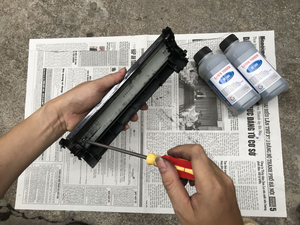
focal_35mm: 28
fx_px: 243
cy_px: 112
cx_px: 150
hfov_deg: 63.4
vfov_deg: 49.7
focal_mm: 3.99
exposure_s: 1/221
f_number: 1.8
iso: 20
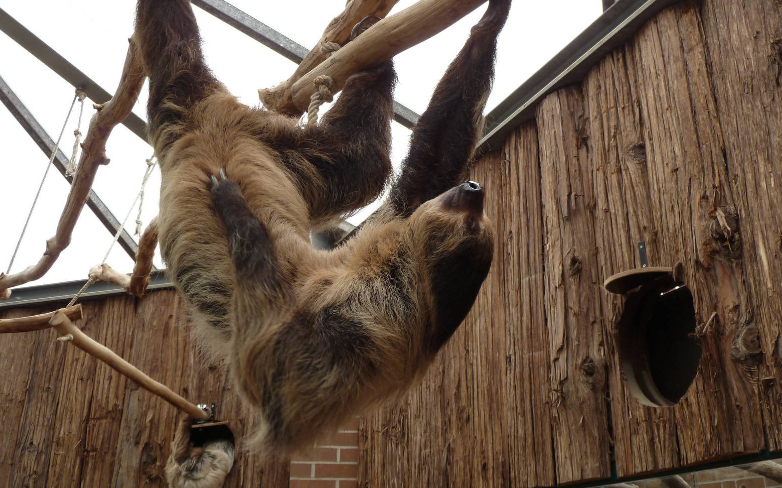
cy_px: 211
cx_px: 384
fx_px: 852
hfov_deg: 49.3
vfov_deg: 31.9
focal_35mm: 40
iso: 160
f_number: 3.6
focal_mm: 6.1
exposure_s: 1/100
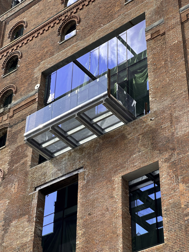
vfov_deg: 25.3
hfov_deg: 19.1
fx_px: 561
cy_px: 126
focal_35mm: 77
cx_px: 94
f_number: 2.8
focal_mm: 9
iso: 32
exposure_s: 1/256
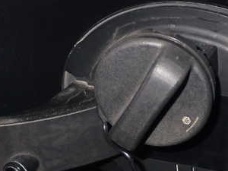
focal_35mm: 82
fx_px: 540
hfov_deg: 23.8
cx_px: 147
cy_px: 116
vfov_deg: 17.9
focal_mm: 7.31
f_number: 8
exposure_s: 1/40
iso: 400
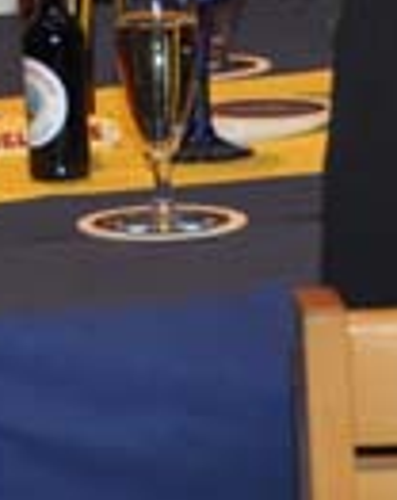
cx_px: -302
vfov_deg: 4.3
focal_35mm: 448
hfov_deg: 3.4
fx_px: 6611
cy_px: -36
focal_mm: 52
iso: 1100
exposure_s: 1/60
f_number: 4.8
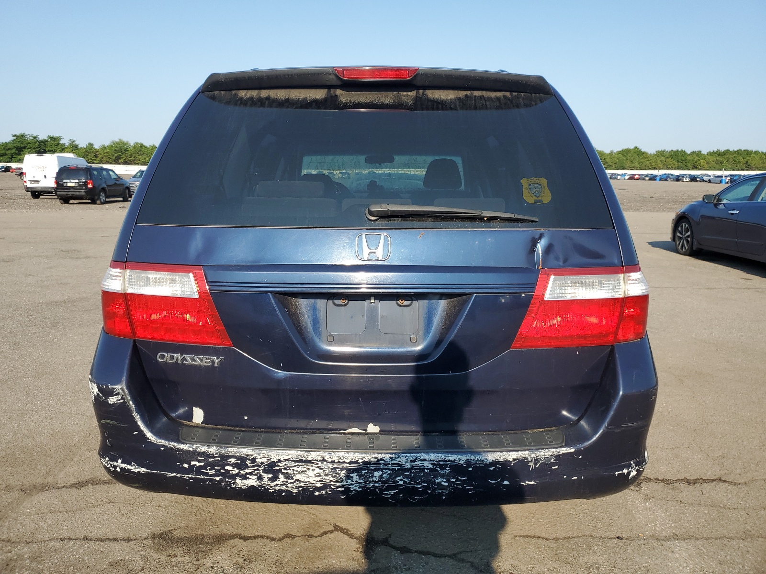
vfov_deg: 53.1
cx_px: 383
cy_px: 287
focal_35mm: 26
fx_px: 575
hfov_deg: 67.3
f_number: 1.5
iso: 50
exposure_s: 1/2000
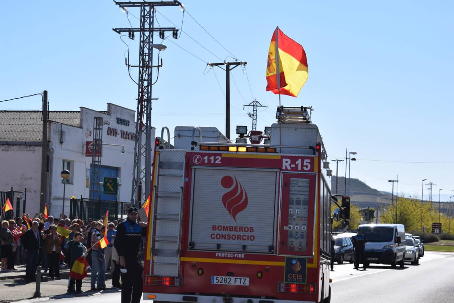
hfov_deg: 24.6
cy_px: 152
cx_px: 227
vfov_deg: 16.6
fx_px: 1040
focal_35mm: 82
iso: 200
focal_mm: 55
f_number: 10
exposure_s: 1/400
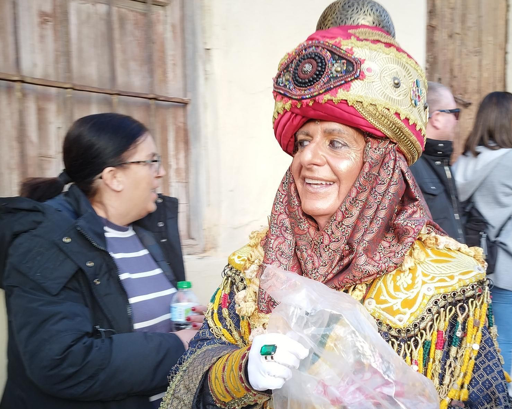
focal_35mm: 43
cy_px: 274
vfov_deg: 34.5
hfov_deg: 42.1
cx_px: 356
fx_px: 651
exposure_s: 1/50
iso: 140
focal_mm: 5.95
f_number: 1.89
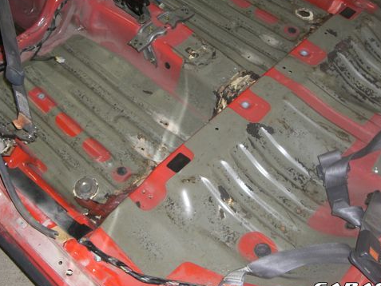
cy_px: 103
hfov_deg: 37.5
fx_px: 561
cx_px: 195
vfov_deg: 28.4
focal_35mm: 51
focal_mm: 6.2
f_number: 2.7
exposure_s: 1/60
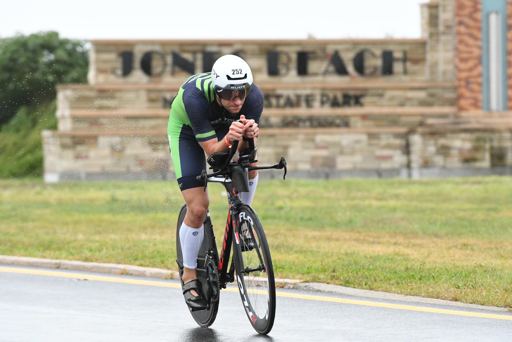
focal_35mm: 300
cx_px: 256
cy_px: 171
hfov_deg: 6.9
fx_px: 4267
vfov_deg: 4.6
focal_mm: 200
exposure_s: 1/1000
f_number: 5.6
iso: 4500
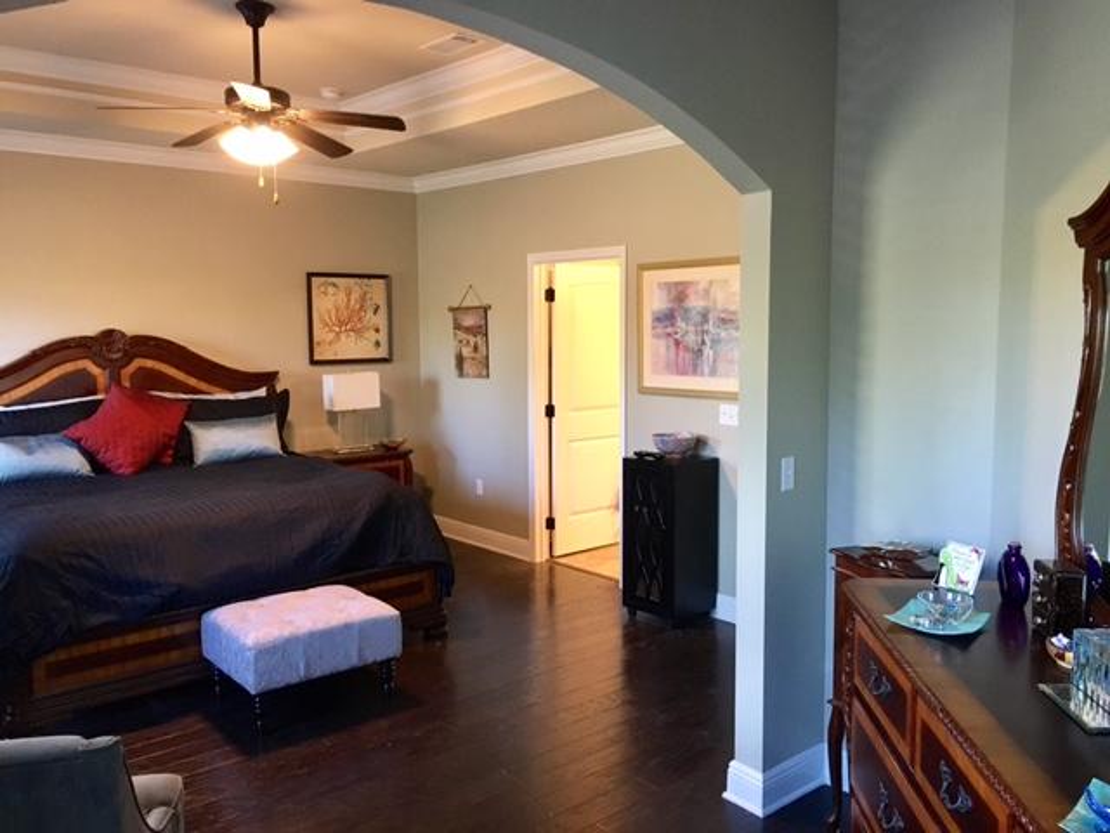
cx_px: 555
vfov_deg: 48.2
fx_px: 930
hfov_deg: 61.7
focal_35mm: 29
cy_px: 416
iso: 160
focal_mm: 4.15
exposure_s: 1/30
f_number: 2.2
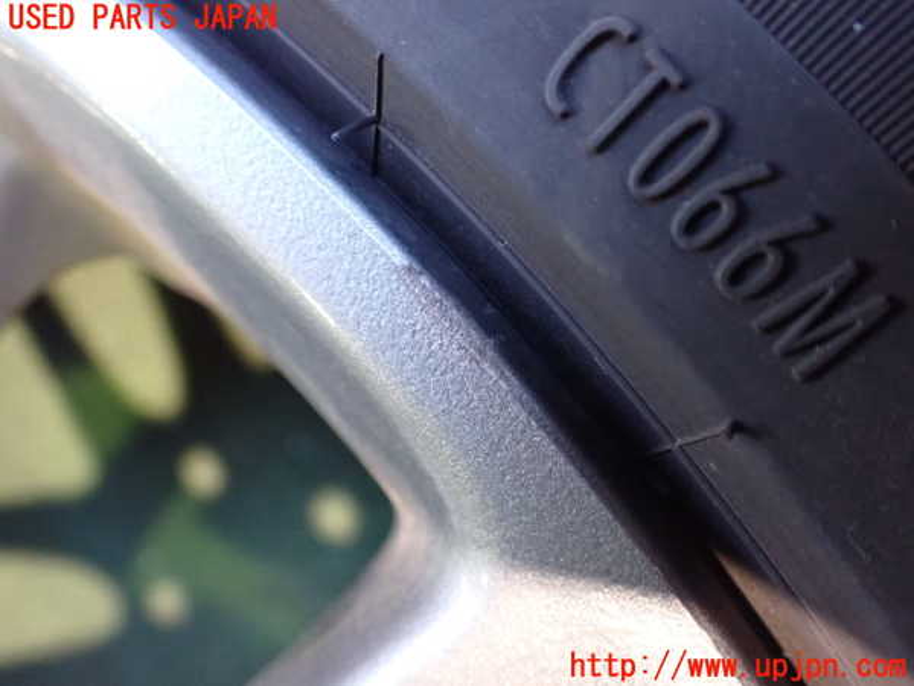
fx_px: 792
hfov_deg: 60.0
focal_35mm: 30
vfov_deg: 46.8
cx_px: 457
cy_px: 343
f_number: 2.3
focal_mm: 5.4
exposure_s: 1/30
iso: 1250
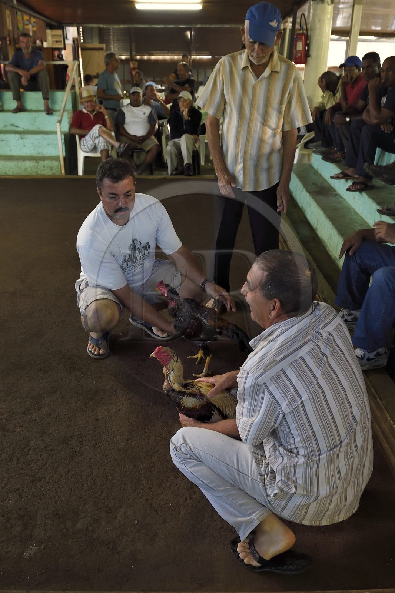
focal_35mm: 29
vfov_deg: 63.7
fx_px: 477
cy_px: 296
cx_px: 198
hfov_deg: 44.9
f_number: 5.6
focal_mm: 29
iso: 3200
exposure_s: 1/40
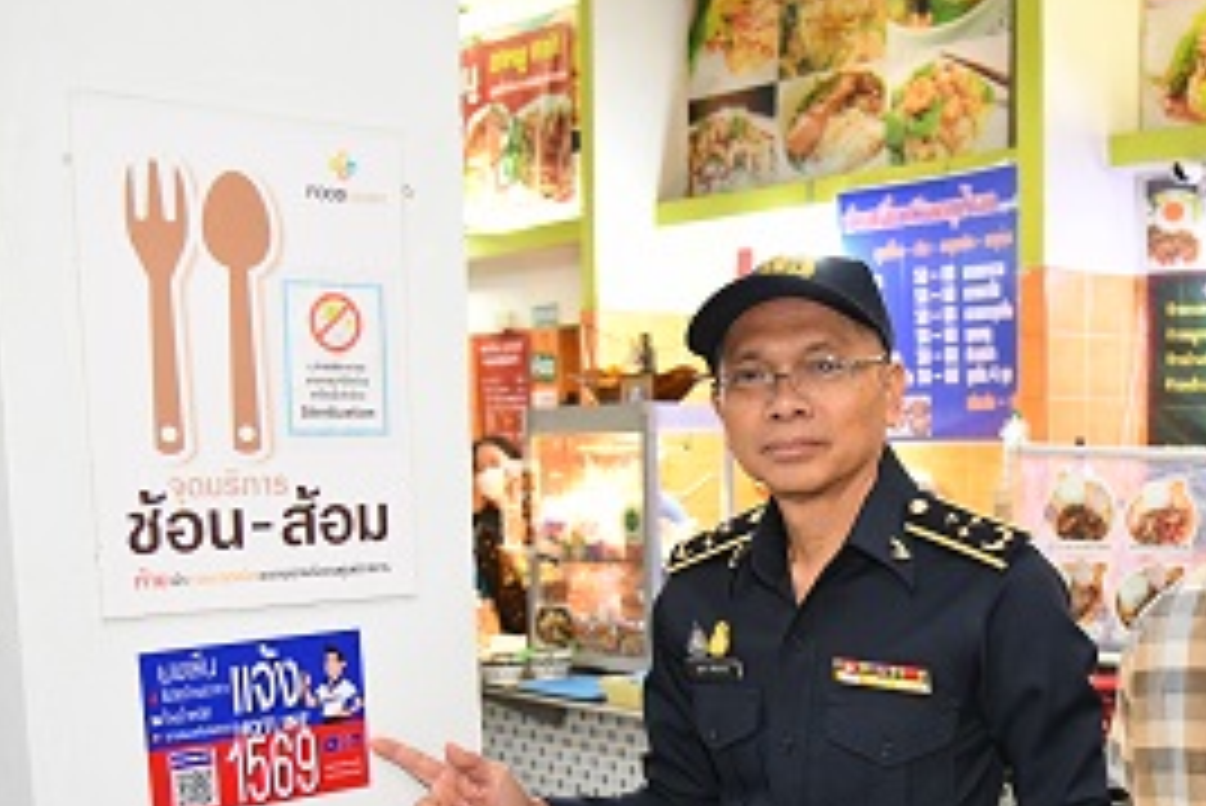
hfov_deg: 38.7
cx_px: 882
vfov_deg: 26.1
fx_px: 1676
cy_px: 734
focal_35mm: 50
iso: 4000
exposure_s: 1/160
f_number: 4
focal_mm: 24
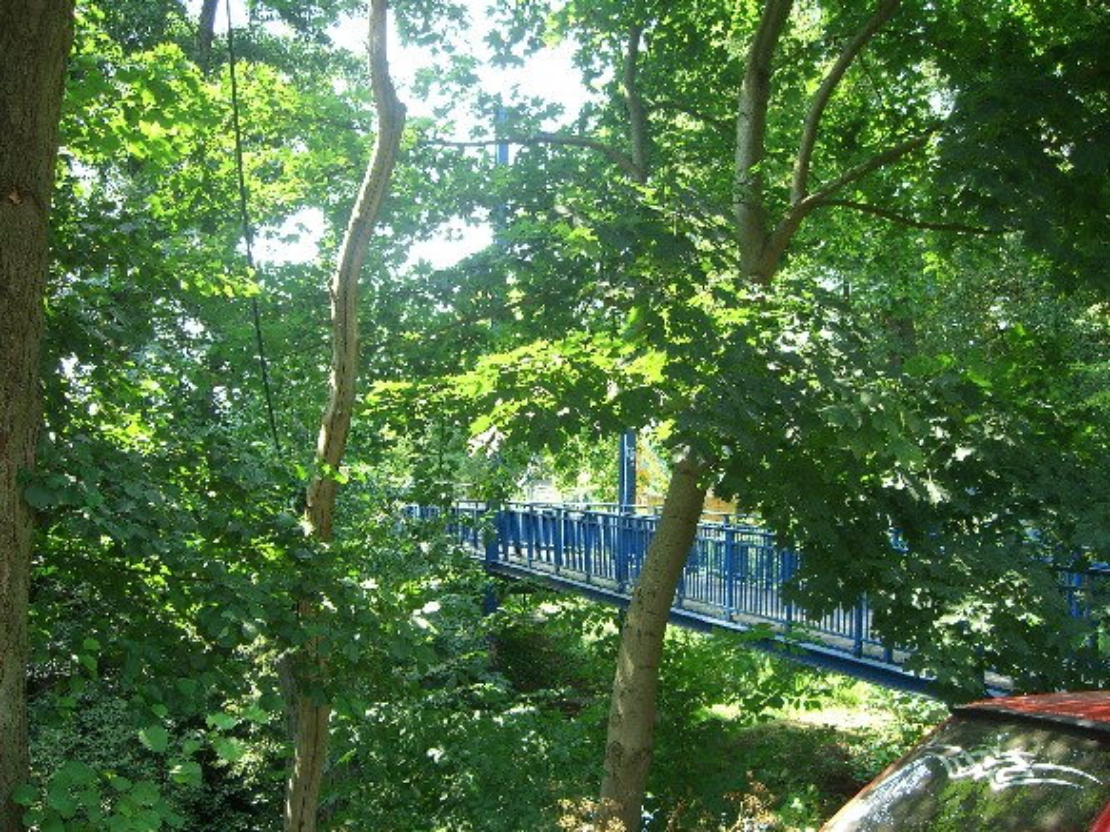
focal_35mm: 38
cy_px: 416
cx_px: 555
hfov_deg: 49.0
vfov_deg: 37.7
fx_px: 1218
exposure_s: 1/100
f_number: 2.8
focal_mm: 7.9
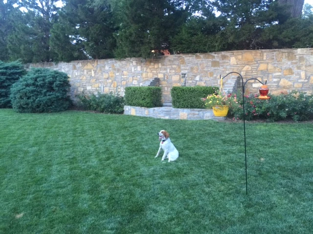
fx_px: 262
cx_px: 156
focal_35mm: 29
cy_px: 117
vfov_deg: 48.2
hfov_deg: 61.7
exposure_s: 1/15
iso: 50
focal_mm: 4.15
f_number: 2.2
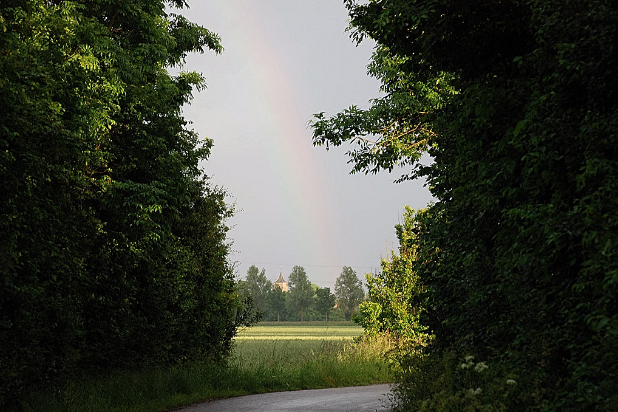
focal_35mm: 129
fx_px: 2205
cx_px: 310
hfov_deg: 16.0
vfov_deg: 10.7
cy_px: 207
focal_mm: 85
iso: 250
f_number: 5.6
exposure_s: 1/125
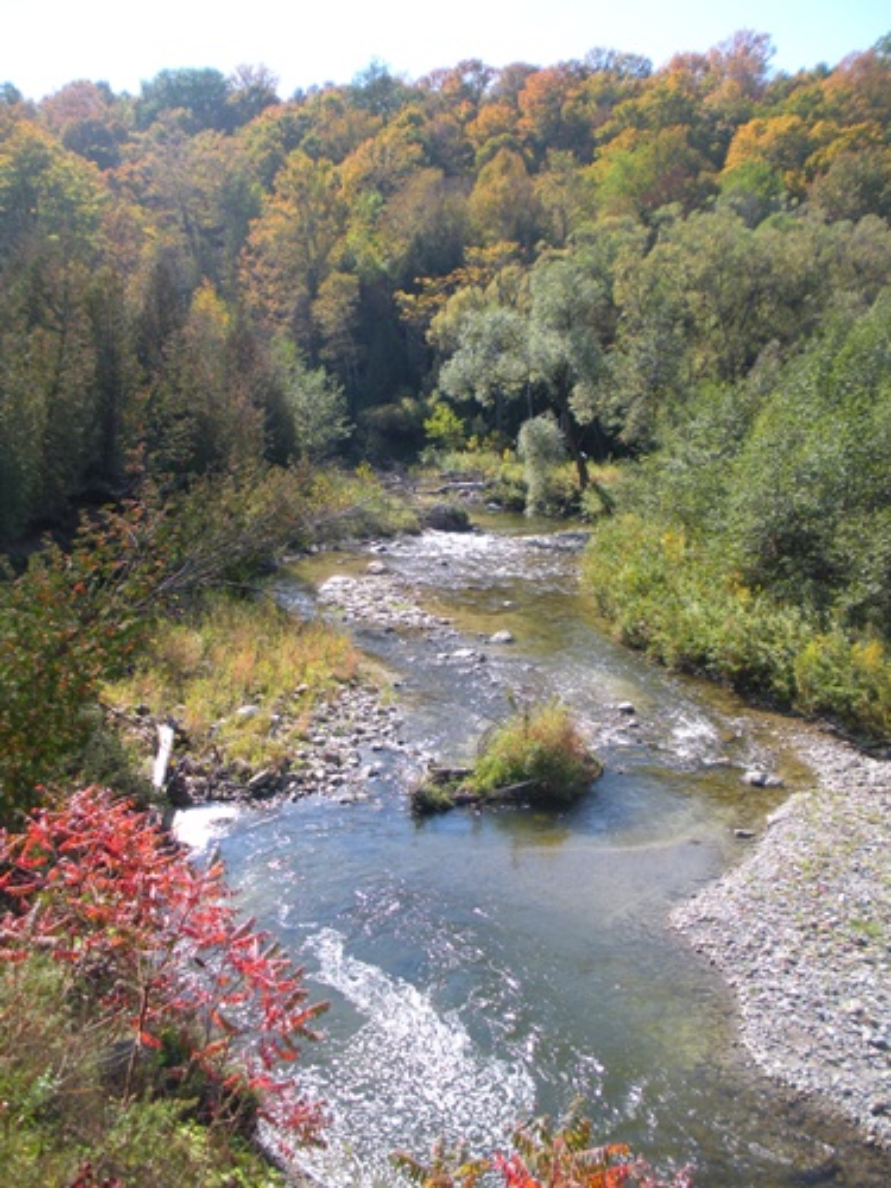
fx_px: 1235
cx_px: 446
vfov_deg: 51.4
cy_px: 594
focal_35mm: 36
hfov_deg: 39.7
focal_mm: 6.3
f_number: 3.5
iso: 64
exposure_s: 1/292
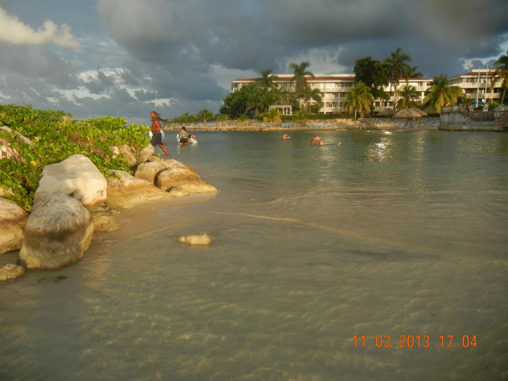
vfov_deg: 46.8
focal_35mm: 30
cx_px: 254
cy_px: 190
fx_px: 440
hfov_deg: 60.0
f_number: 3.5
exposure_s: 1/340
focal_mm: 5.4
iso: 160
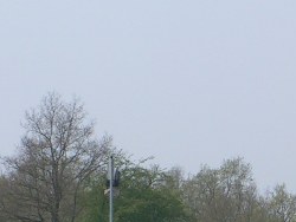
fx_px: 2953
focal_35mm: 345
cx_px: 360
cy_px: 165
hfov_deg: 5.7
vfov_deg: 4.3
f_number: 6.3
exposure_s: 1/400
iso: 50
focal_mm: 16.6
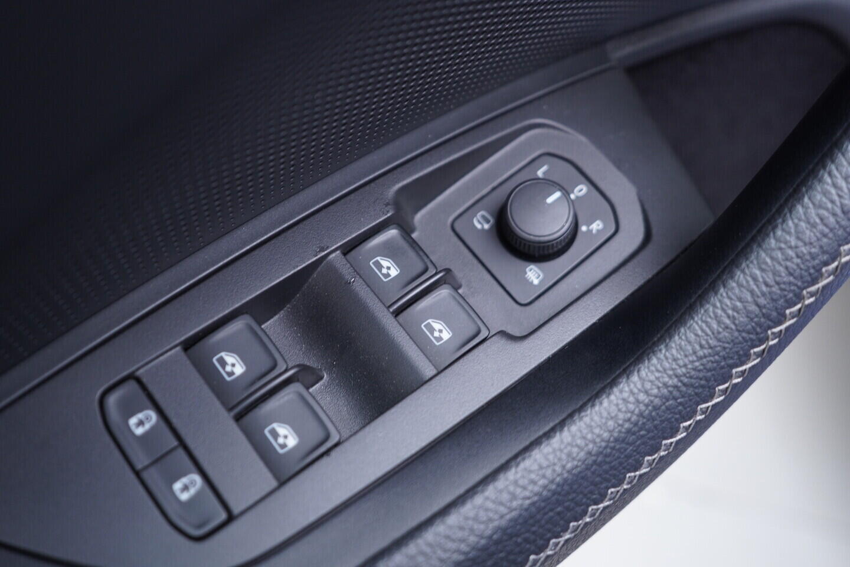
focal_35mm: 36
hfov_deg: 53.1
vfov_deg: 36.9
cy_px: 284
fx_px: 850
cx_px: 425
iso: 400
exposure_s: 1/40
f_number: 2.8
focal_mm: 24
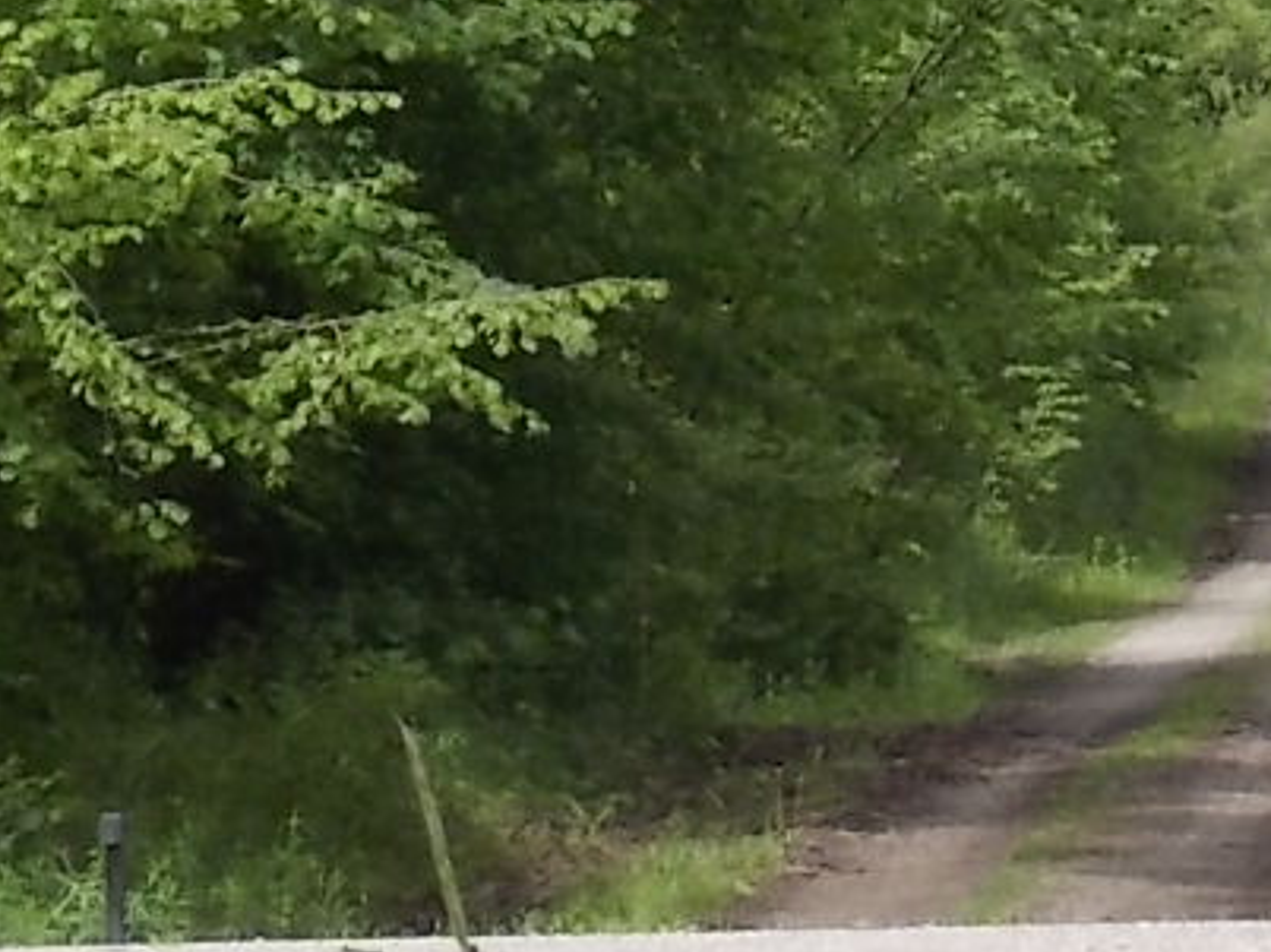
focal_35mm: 518
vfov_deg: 2.9
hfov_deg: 3.8
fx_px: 19008
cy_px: 380
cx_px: -158
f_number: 6.5
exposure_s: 1/125
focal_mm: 23
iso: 80
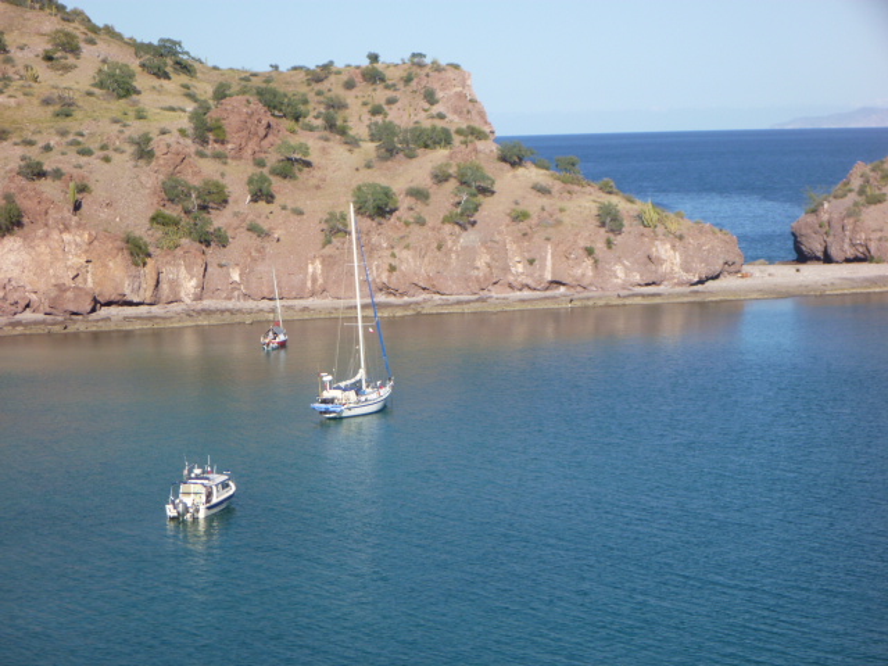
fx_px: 2514
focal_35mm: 98
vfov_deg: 15.1
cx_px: 444
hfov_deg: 20.0
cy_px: 333
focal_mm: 17.4
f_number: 5.7
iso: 80
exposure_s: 1/250
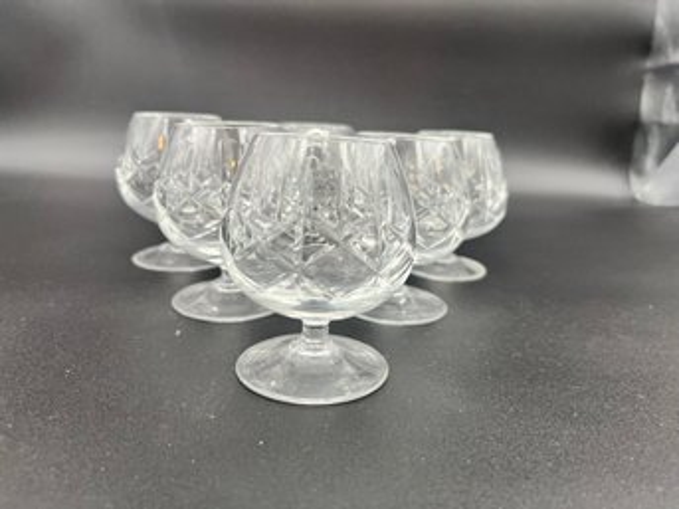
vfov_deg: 53.0
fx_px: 510
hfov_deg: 67.3
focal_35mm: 26
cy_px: 254
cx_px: 340
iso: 100
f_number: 1.6
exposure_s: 1/121
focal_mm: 5.1
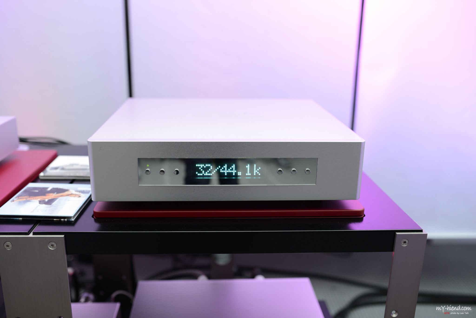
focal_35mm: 35
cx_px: 238
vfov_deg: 37.9
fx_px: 463
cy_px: 159
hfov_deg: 54.4
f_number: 2.8
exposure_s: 1/80
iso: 640
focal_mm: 35
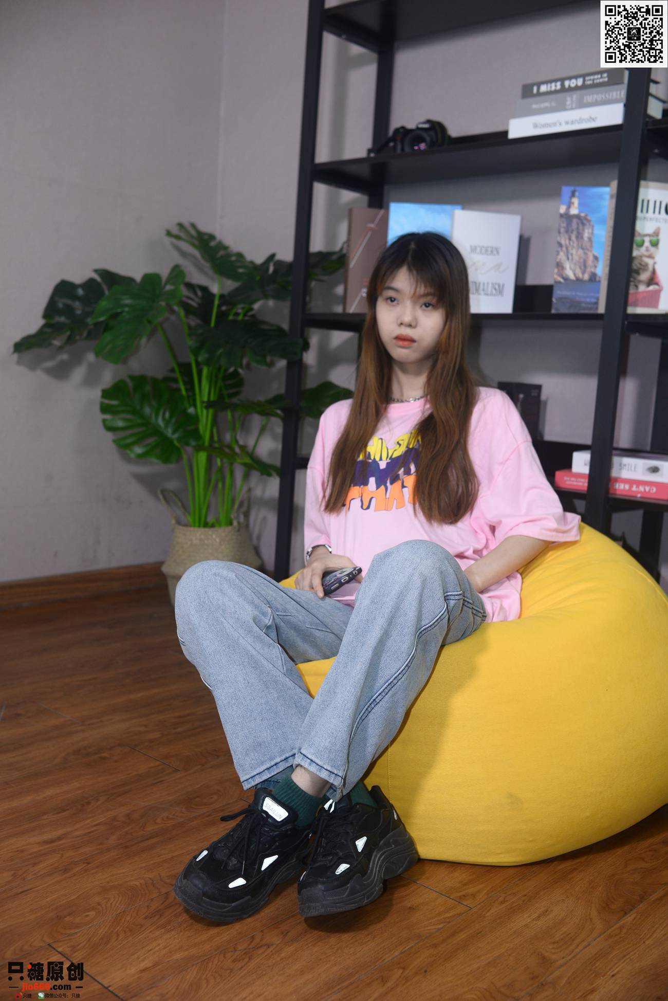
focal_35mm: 35
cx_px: 334
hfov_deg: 37.9
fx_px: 973
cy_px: 500
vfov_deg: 54.4
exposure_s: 1/100
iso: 500
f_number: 5
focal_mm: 35
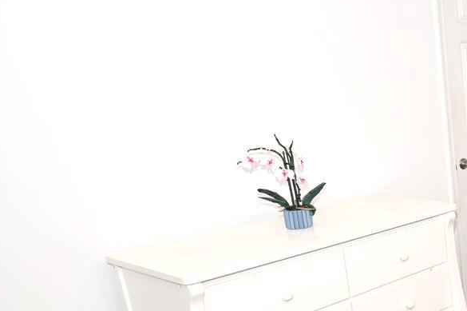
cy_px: 254
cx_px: 646
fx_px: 635
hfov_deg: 29.8
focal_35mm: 49
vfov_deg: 26.9
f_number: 4.5
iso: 500
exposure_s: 1/80
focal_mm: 14
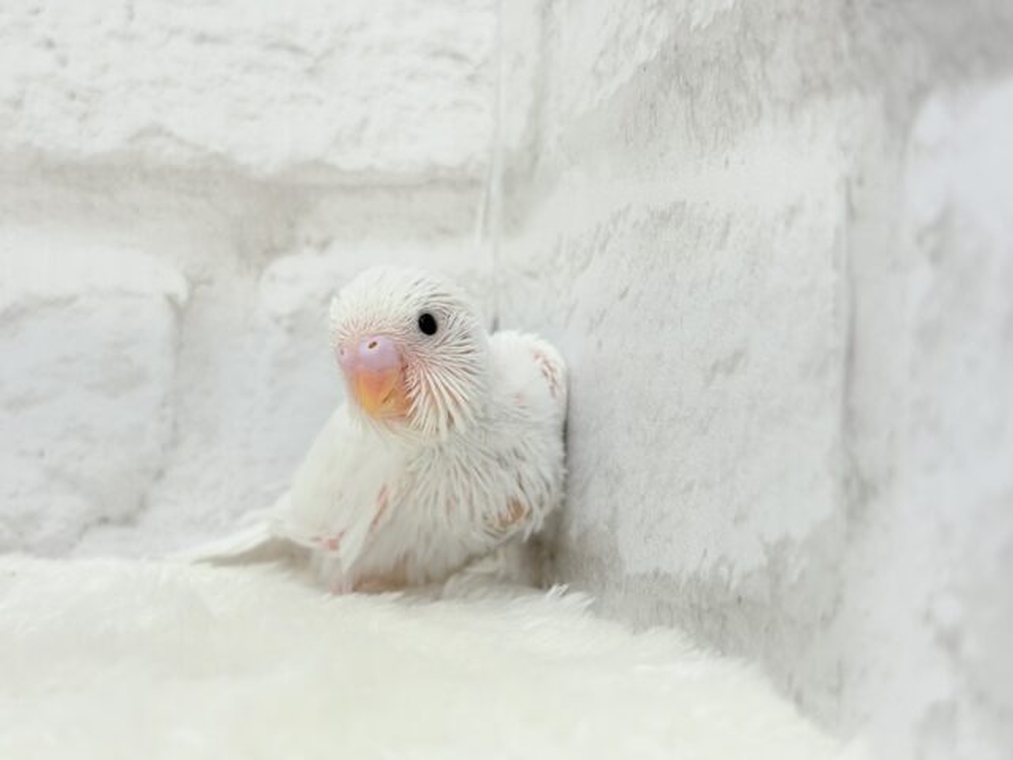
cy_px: 380
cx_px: 506
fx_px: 1522
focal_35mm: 52
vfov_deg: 28.0
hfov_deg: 36.8
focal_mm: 5.96
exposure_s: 1/50
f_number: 1.6
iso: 32
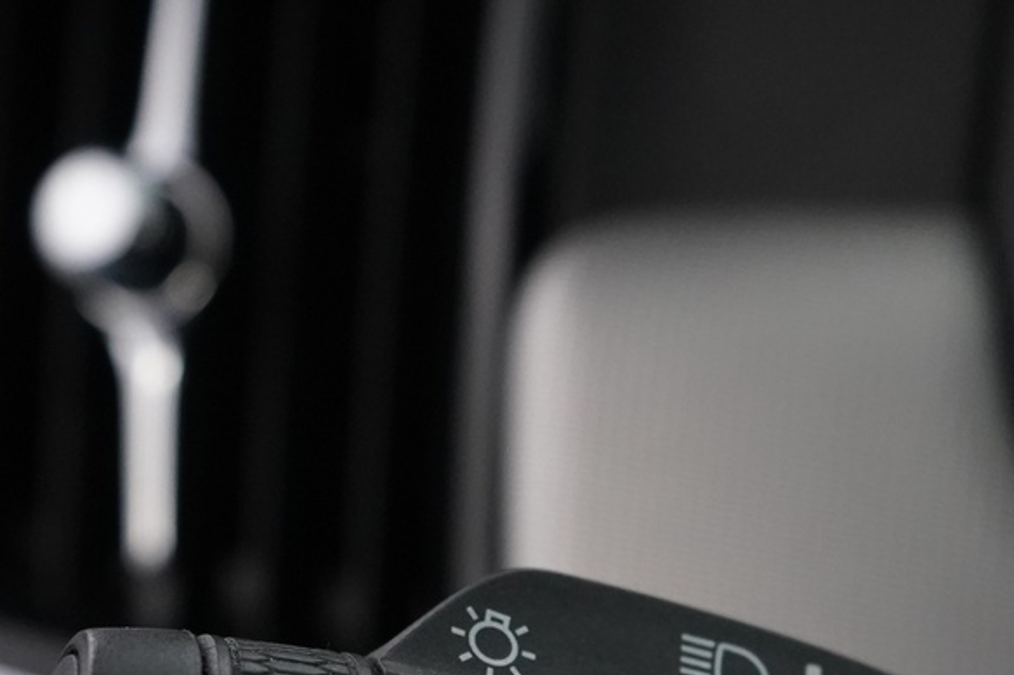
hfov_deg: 18.3
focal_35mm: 111
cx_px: 724
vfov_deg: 11.9
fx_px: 3125
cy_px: 923
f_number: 4.5
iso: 4000
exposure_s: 1/60
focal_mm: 40
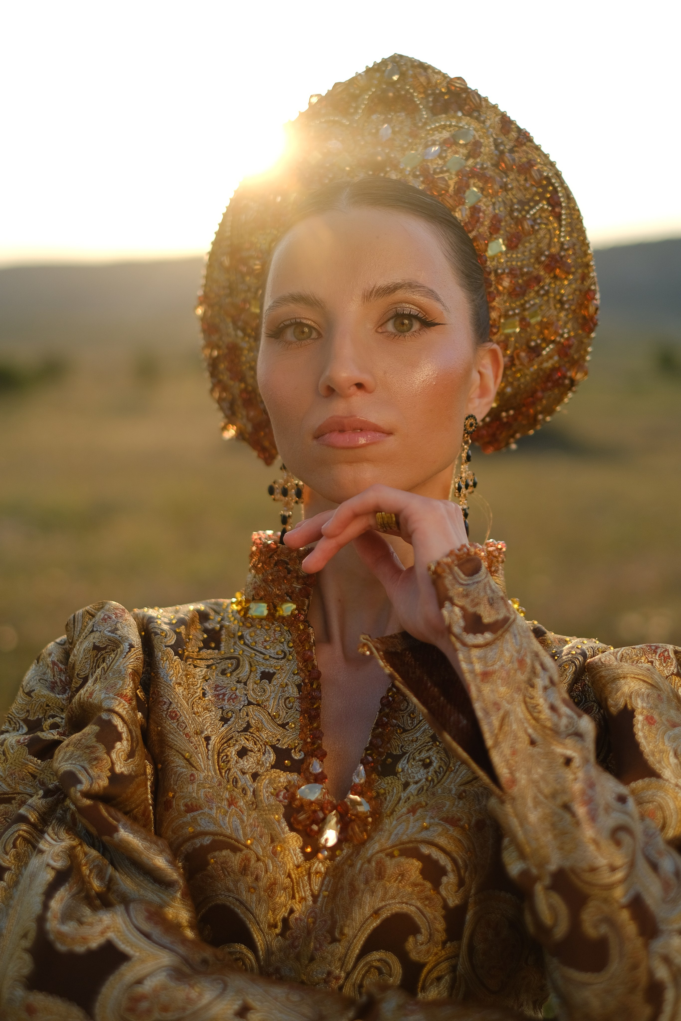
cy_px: 510
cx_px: 340
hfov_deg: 25.5
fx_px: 1504
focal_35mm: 53
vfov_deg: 37.5
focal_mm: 35
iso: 200
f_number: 1.6
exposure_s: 1/2000
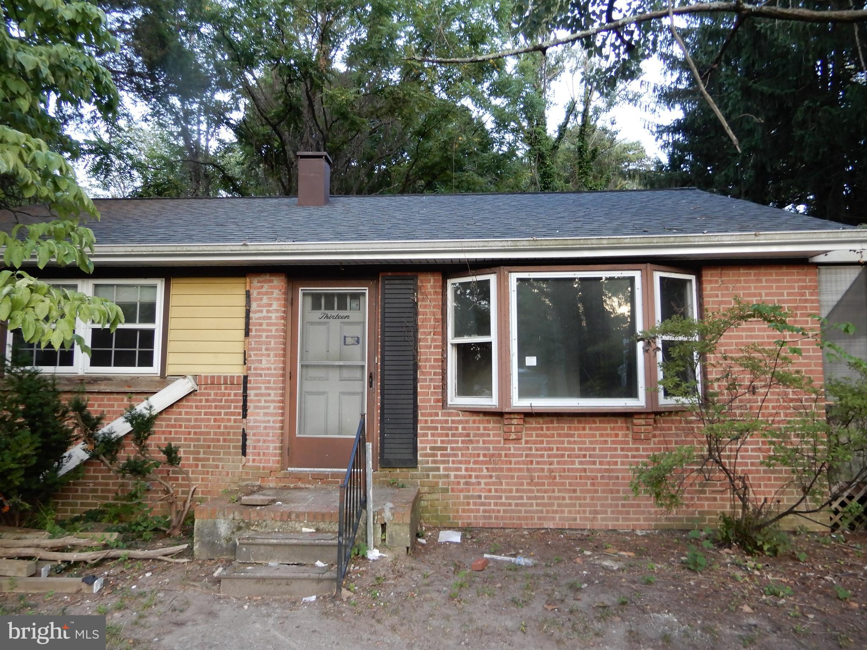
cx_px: 434
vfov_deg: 56.8
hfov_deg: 71.6
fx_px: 601
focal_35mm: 24
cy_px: 325
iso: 200
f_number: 3.4
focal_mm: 4.3
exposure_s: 1/30
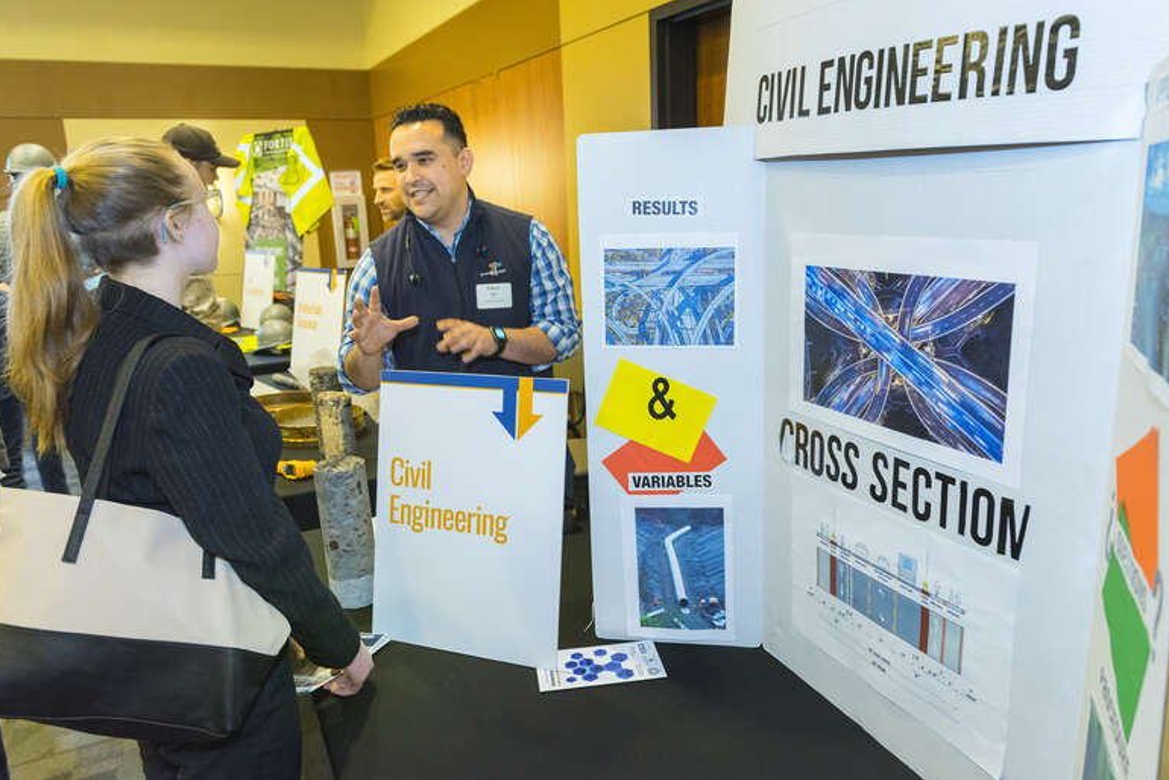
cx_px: 598
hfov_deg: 67.4
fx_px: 877
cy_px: 379
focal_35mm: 27
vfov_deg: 48.0
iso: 1600
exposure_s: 1/50
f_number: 4.5
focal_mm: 26
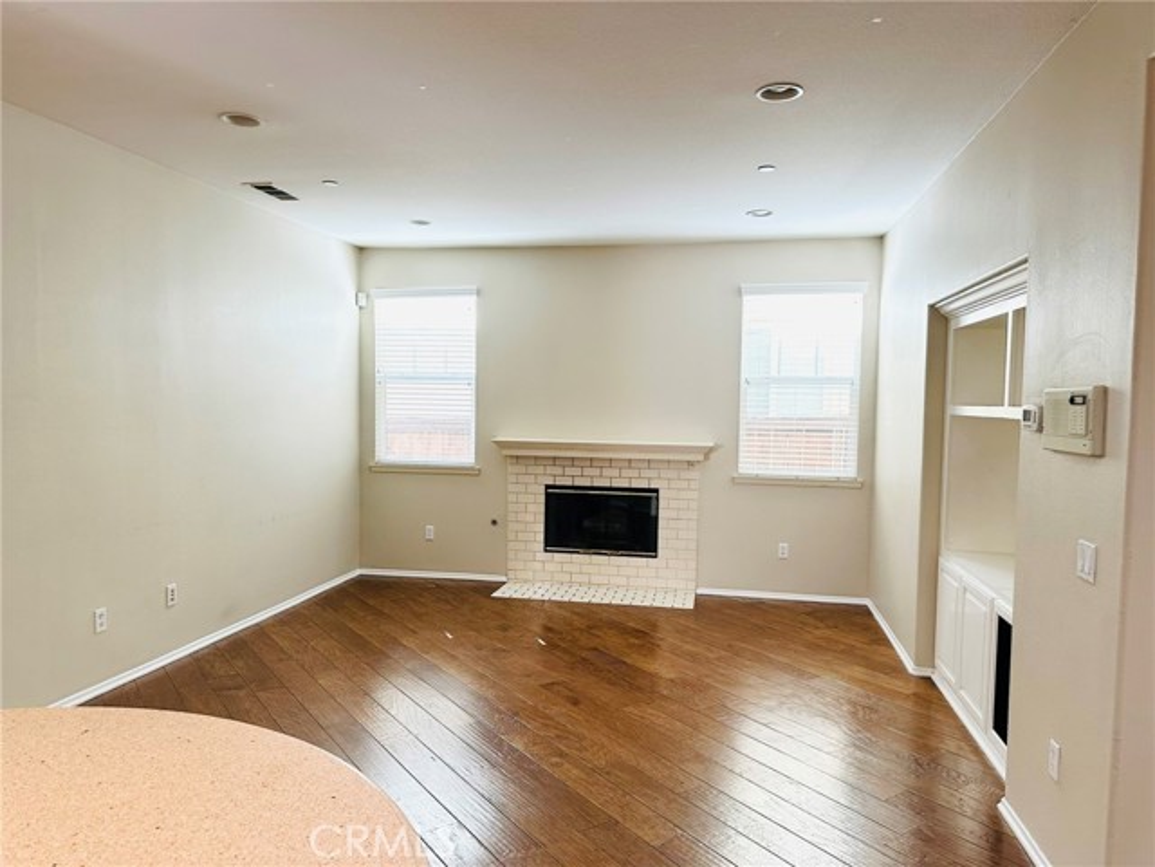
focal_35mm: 24
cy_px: 434
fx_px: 801
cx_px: 578
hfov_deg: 71.6
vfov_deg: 56.8
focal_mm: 6.86
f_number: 1.78
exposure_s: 1/60
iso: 125
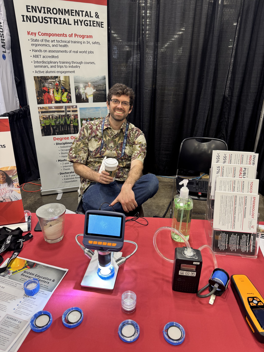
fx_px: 244
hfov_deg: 56.8
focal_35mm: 24
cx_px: 132
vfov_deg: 71.6
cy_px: 176
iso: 125
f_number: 1.78
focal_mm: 6.76
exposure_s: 1/60
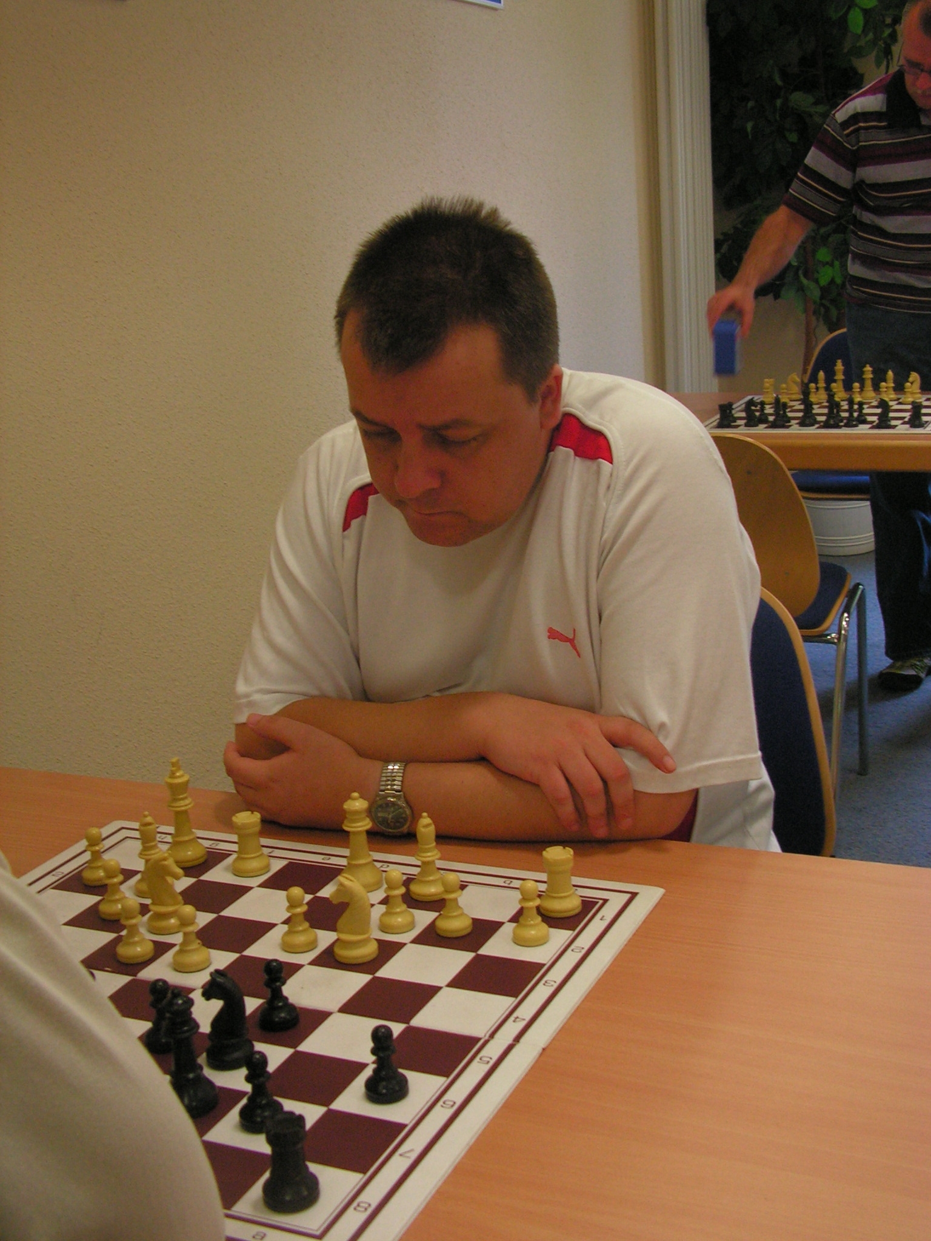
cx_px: 466
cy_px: 620
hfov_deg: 32.9
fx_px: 1578
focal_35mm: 44
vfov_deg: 42.9
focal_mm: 7.4
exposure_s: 1/40
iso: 160
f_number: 3.2
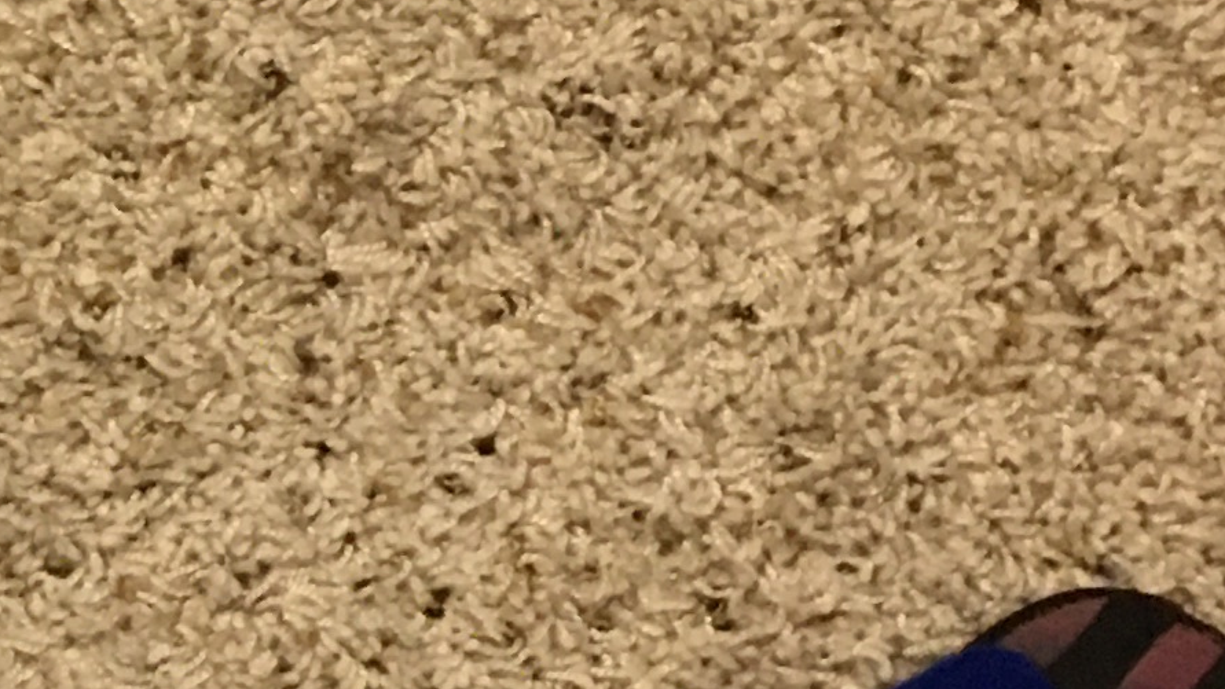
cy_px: 177
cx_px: -678
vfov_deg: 8.5
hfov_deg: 14.0
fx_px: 4645
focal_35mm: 143
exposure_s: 1/4
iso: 64
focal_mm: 4.15
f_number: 2.2
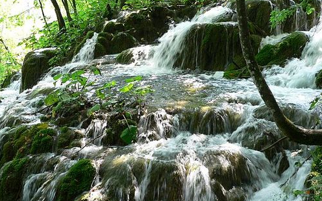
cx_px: 160
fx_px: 412
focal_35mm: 47
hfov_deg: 42.6
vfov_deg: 27.4
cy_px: 101
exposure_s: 1/30
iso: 80
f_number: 2.8
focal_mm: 7.3
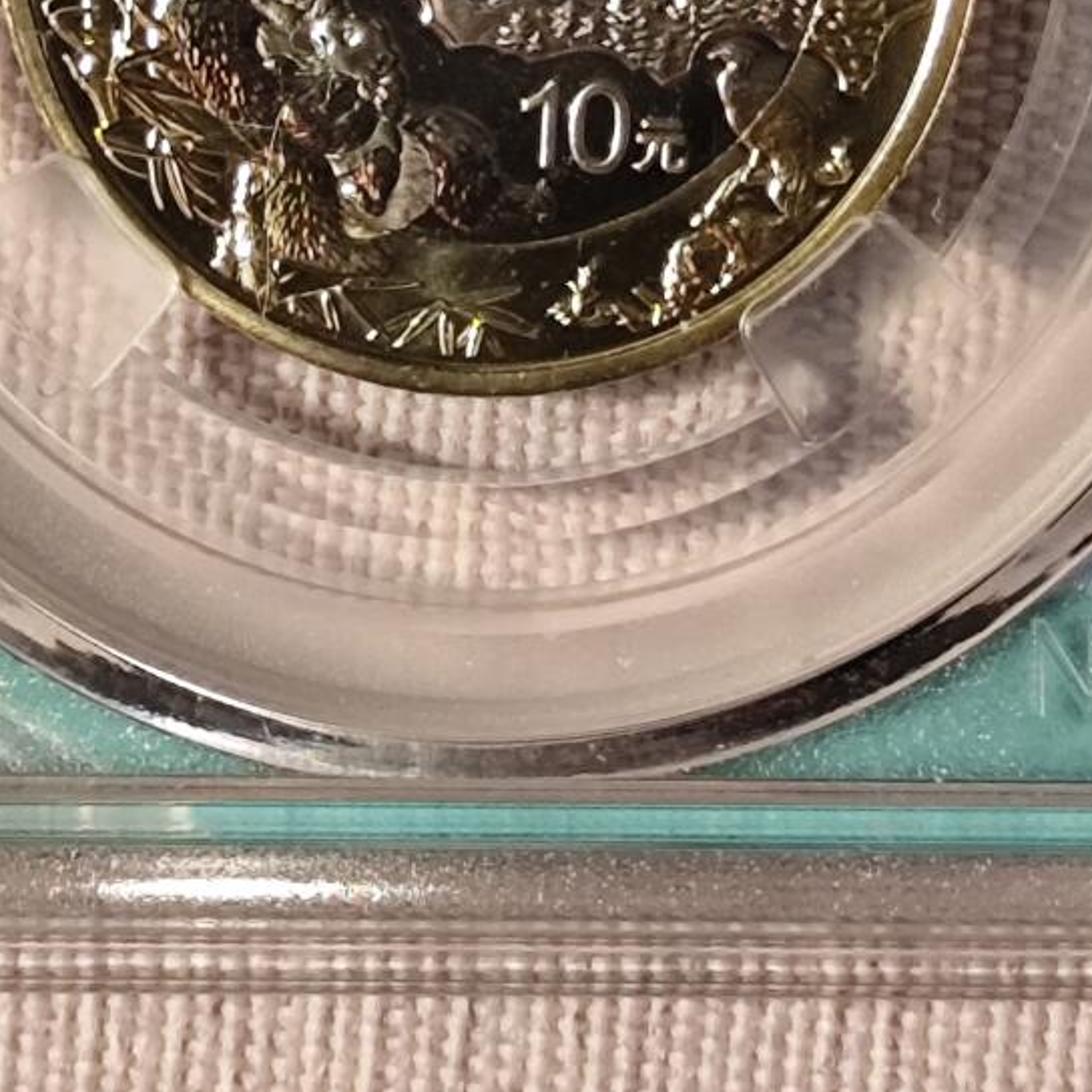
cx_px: 614
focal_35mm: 272
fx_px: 9708
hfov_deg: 6.4
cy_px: -355
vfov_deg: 6.4
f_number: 1.65
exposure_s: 1/25
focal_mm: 6.19
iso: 400
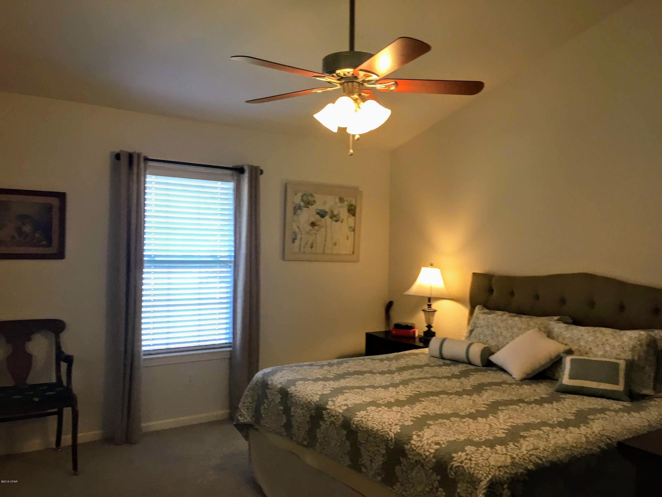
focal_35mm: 29
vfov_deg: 48.2
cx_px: 331
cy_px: 248
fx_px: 555
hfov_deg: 61.7
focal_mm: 4.15
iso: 32
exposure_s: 1/30
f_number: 2.2
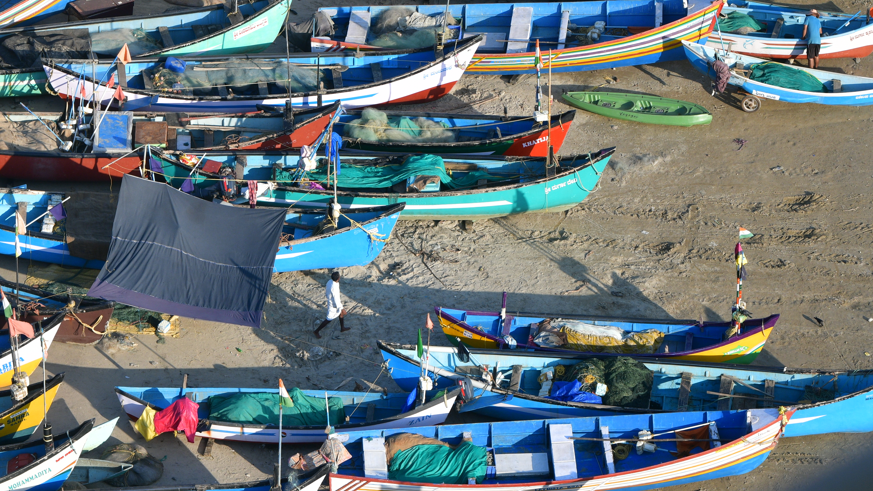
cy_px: 14
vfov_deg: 5.1
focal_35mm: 236
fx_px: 5463
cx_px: 445
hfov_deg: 9.1
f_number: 10
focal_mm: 122
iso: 250
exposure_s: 1/320
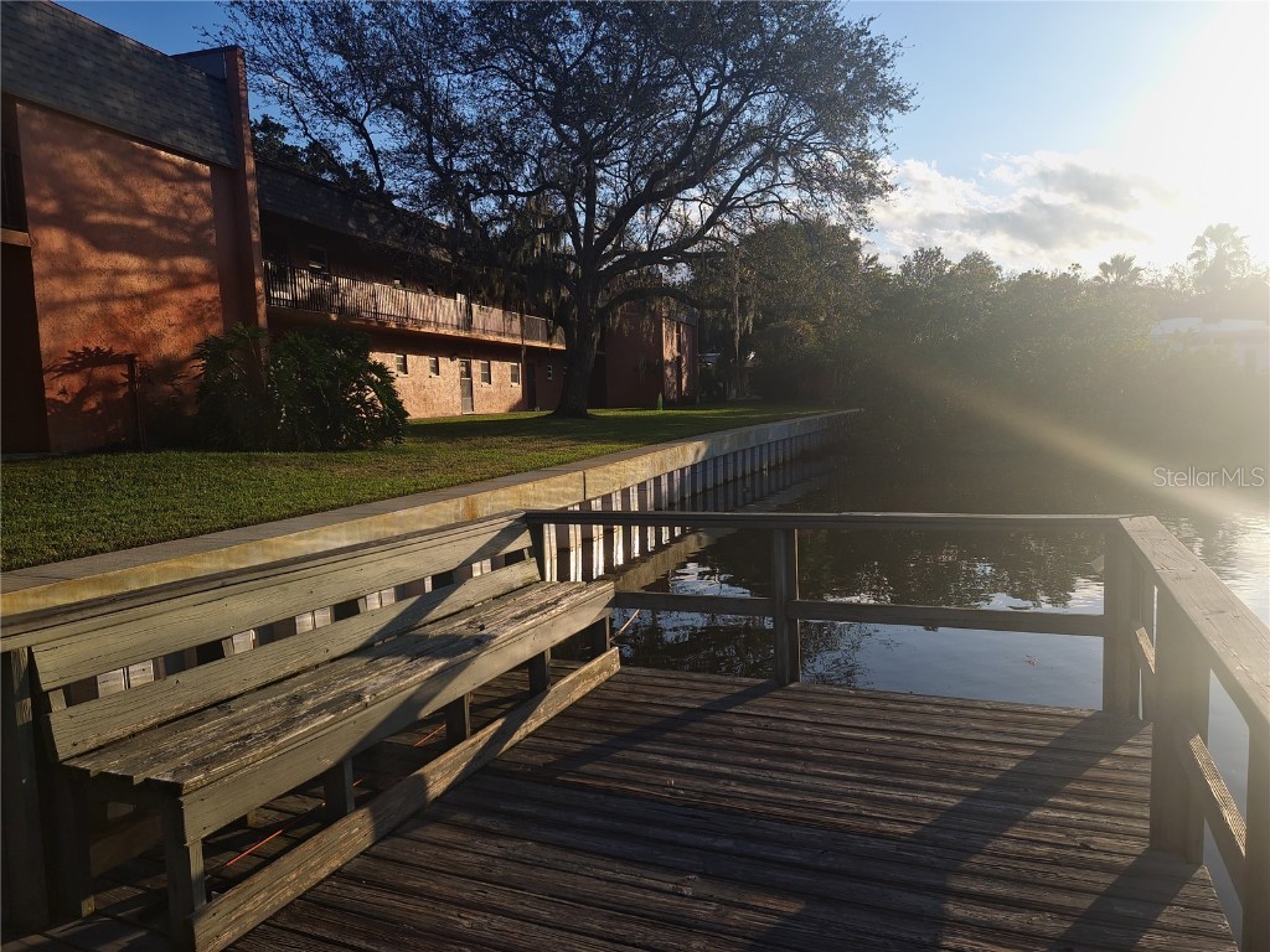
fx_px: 881
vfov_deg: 56.8
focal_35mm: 24
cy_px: 476
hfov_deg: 71.6
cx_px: 635
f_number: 1.8
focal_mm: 6.7
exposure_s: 1/814
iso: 16
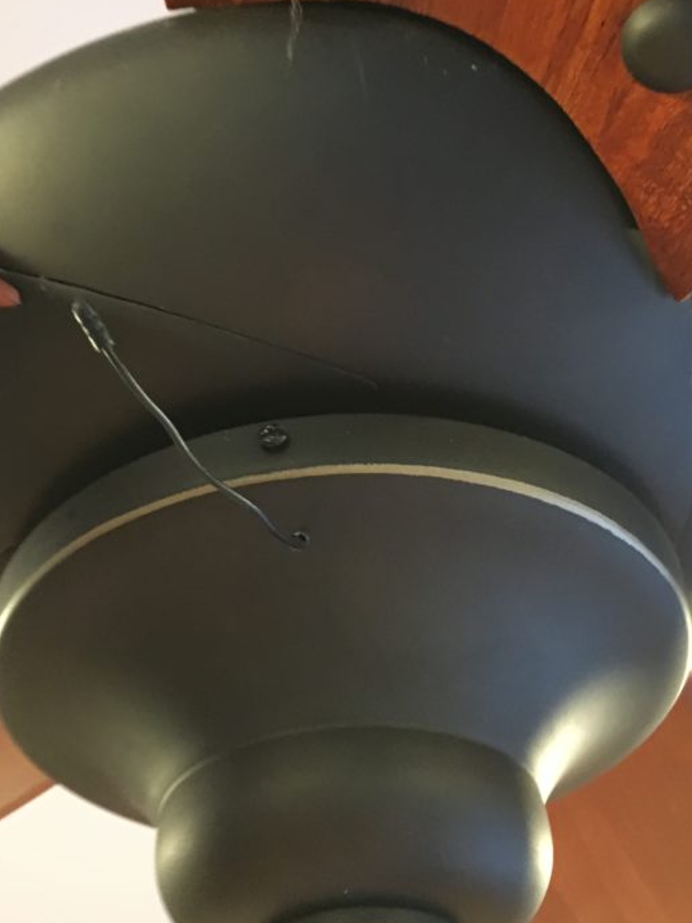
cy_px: 391
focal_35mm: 43
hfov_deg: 33.6
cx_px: 311
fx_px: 1146
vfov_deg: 43.7
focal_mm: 4.15
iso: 500
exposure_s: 1/15
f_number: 2.2
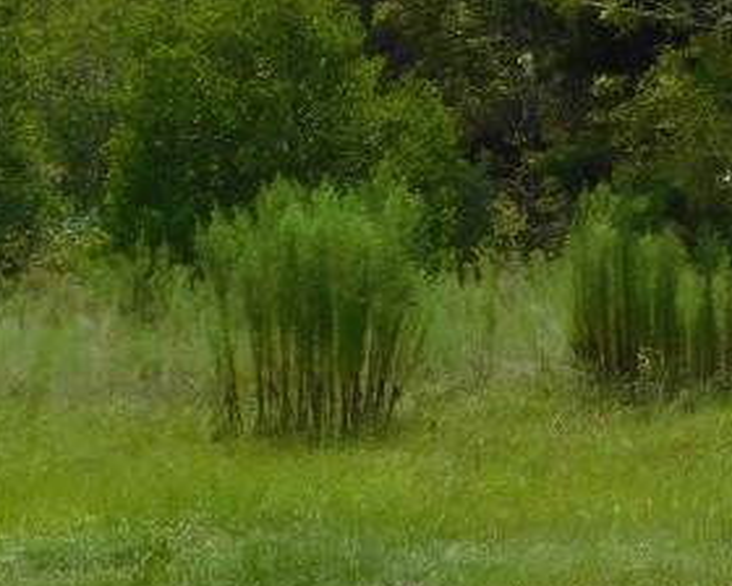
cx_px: 1156
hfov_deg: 12.7
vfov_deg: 10.4
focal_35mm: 143
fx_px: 3098
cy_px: -298
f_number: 3.6
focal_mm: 7.1
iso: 125
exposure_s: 1/1250
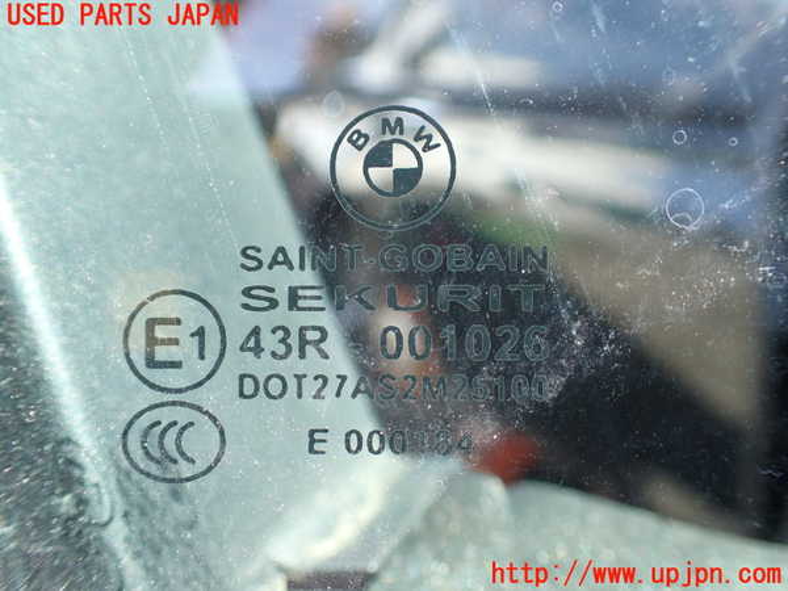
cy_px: 296
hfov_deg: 60.0
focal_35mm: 30
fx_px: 683
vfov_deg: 46.8
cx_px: 394
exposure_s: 1/125
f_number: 2.3
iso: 100
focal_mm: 5.4
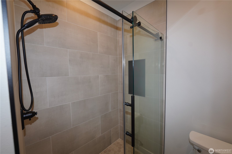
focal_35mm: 14
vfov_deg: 81.2
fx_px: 90
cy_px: 77
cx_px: 116
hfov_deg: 104.3
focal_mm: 14
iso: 125
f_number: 4
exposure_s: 1/60
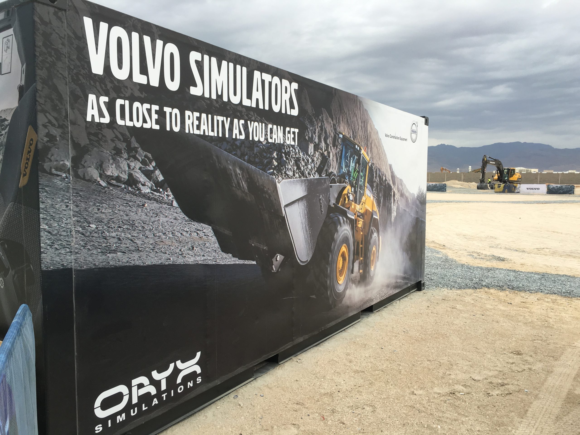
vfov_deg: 48.2
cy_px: 218
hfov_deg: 61.7
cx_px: 290
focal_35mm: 29
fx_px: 486
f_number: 2.2
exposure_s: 1/265
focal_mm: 4.15
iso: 25
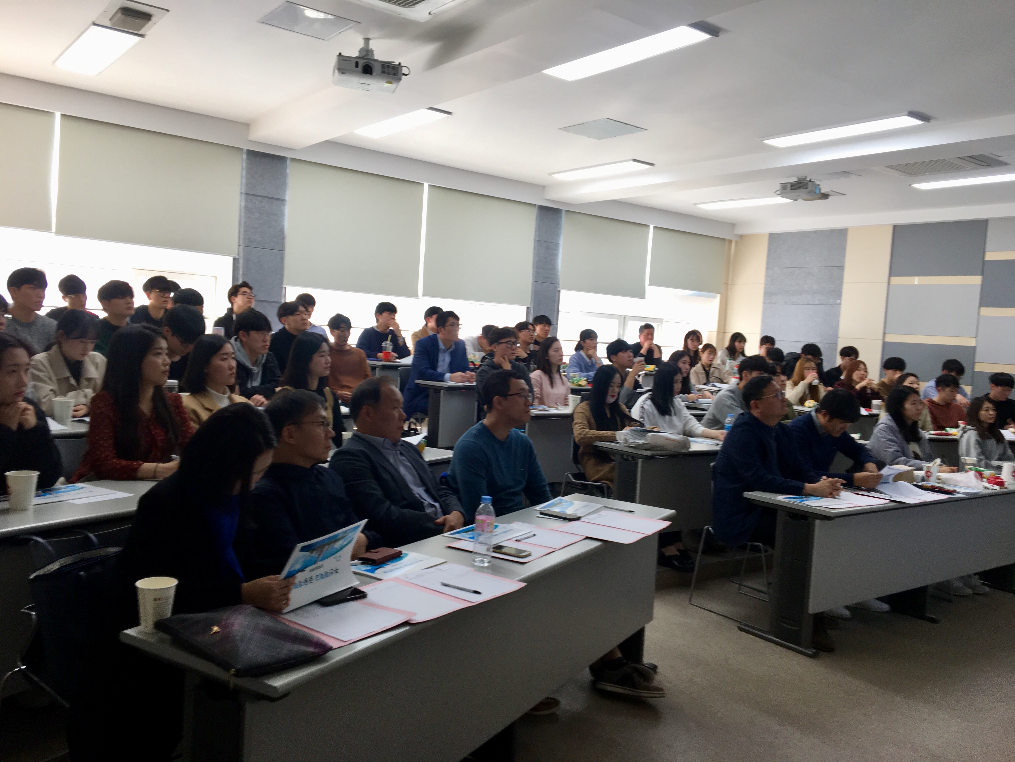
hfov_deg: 61.7
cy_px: 381
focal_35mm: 29
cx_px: 508
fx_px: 850
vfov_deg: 48.2
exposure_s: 1/60
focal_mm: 4.15
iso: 32
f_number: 2.2
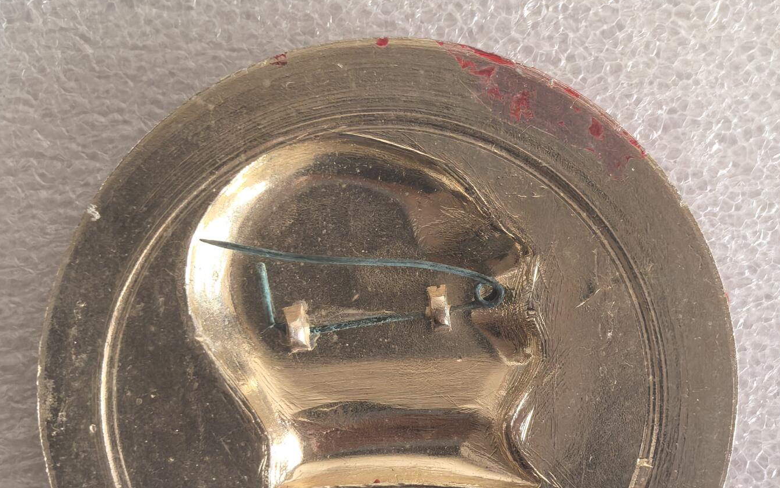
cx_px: 389
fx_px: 2275
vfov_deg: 12.2
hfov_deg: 19.5
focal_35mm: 107
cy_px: 323
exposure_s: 1/300
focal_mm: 5.75
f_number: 2
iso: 320
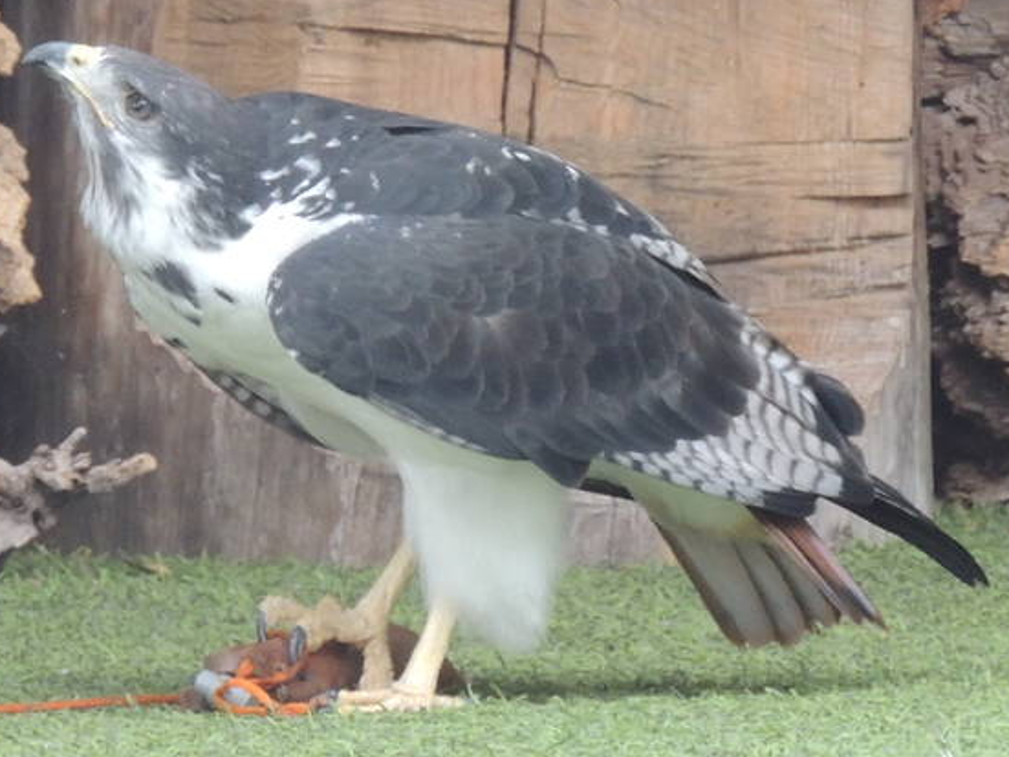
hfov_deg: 1.7
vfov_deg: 1.3
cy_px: 141
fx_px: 33834
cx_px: 502
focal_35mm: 1161
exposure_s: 1/125
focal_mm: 71.3
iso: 400
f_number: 4.8
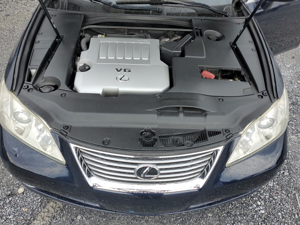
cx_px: 150
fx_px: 225
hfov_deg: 67.3
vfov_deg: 53.1
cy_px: 112
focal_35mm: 26
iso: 50
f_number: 1.5
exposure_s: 1/588
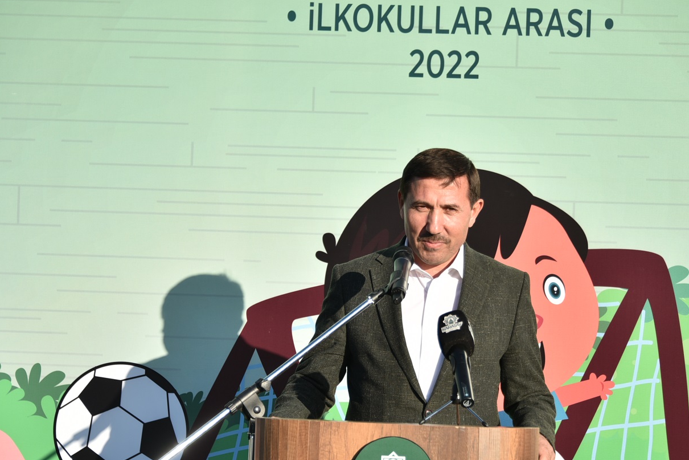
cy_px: 272
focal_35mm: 155
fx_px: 2967
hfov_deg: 13.2
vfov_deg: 8.9
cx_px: 370
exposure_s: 1/320
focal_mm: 125
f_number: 5.6
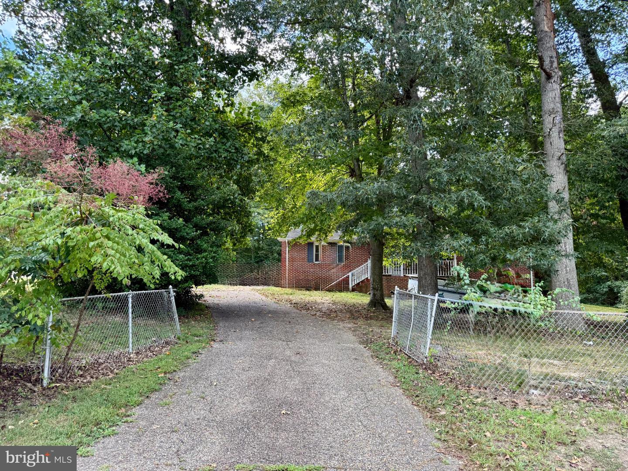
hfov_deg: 71.6
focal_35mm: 24
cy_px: 236
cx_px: 314
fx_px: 435
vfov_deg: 56.8
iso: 100
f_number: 1.78
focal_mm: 6.76
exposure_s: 1/356
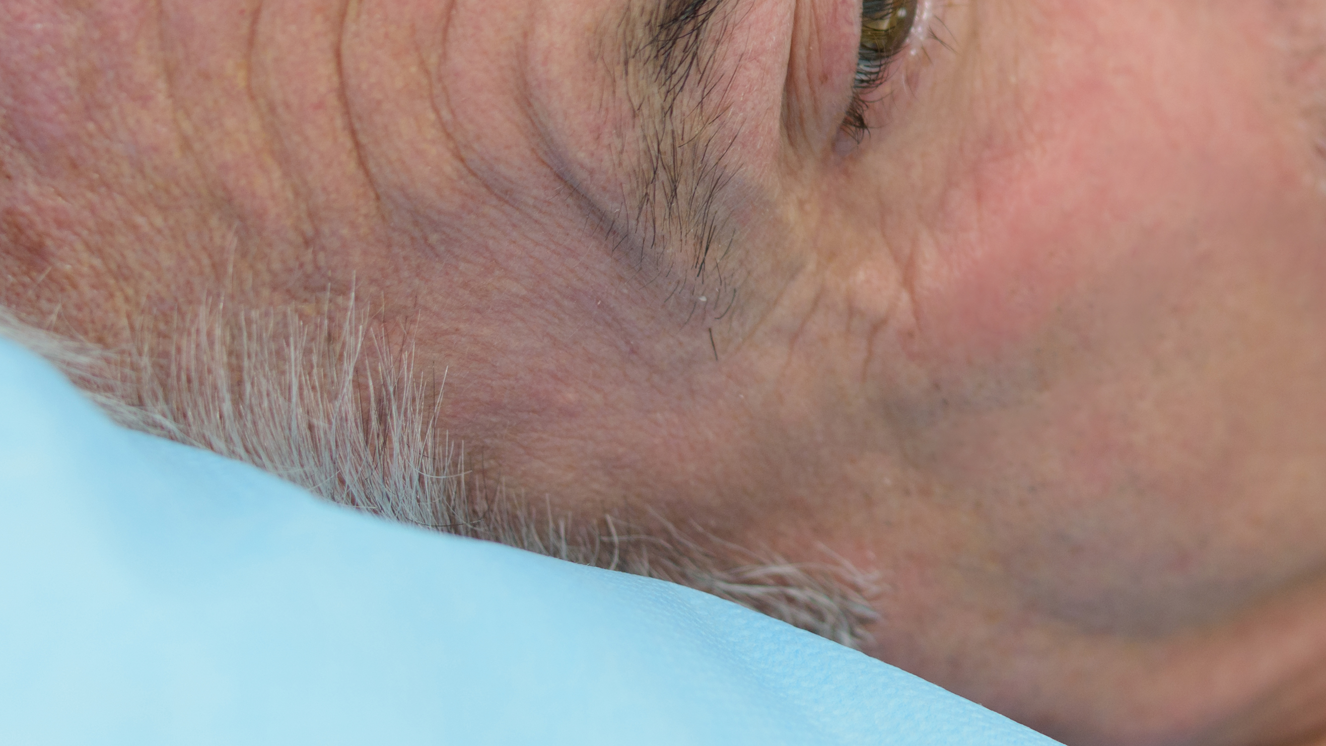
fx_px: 2883
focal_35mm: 82
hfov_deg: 23.4
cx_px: 1635
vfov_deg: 13.9
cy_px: -361
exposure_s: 1/80
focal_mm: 28
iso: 200
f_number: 3.2
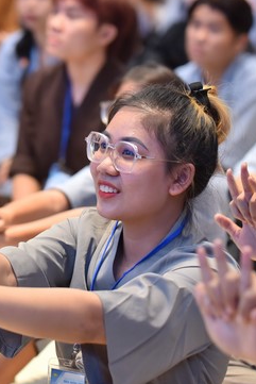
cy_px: 168
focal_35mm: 162
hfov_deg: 8.5
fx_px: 1726
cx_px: 70
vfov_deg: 12.7
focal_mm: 90
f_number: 2.8
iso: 1250
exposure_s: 1/200
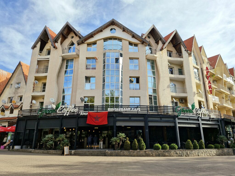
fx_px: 156
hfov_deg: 73.9
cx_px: 118
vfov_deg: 58.9
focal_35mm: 23
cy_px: 88
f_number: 1.8
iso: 50
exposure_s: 1/1429
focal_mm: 5.54
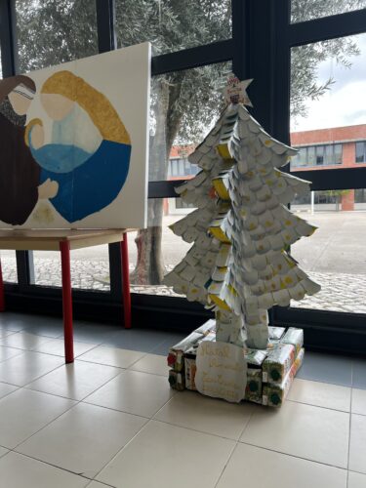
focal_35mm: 26
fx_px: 367
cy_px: 244
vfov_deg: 67.3
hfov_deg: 53.1
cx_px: 183
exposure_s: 1/133
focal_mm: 5.7
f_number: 1.5
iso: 32
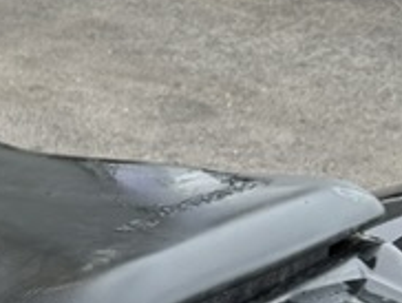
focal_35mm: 135
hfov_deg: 14.0
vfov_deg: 10.4
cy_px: 533
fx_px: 1570
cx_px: -119
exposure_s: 1/232
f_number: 1.78
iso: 64
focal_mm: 6.76
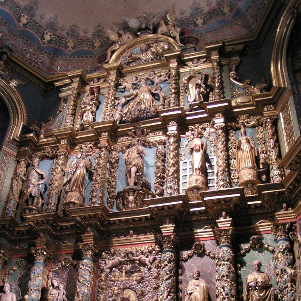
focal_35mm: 45
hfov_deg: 37.6
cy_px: 197
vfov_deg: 37.2
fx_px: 443
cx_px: 150
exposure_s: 1/8
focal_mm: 5.8
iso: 200
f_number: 2.8
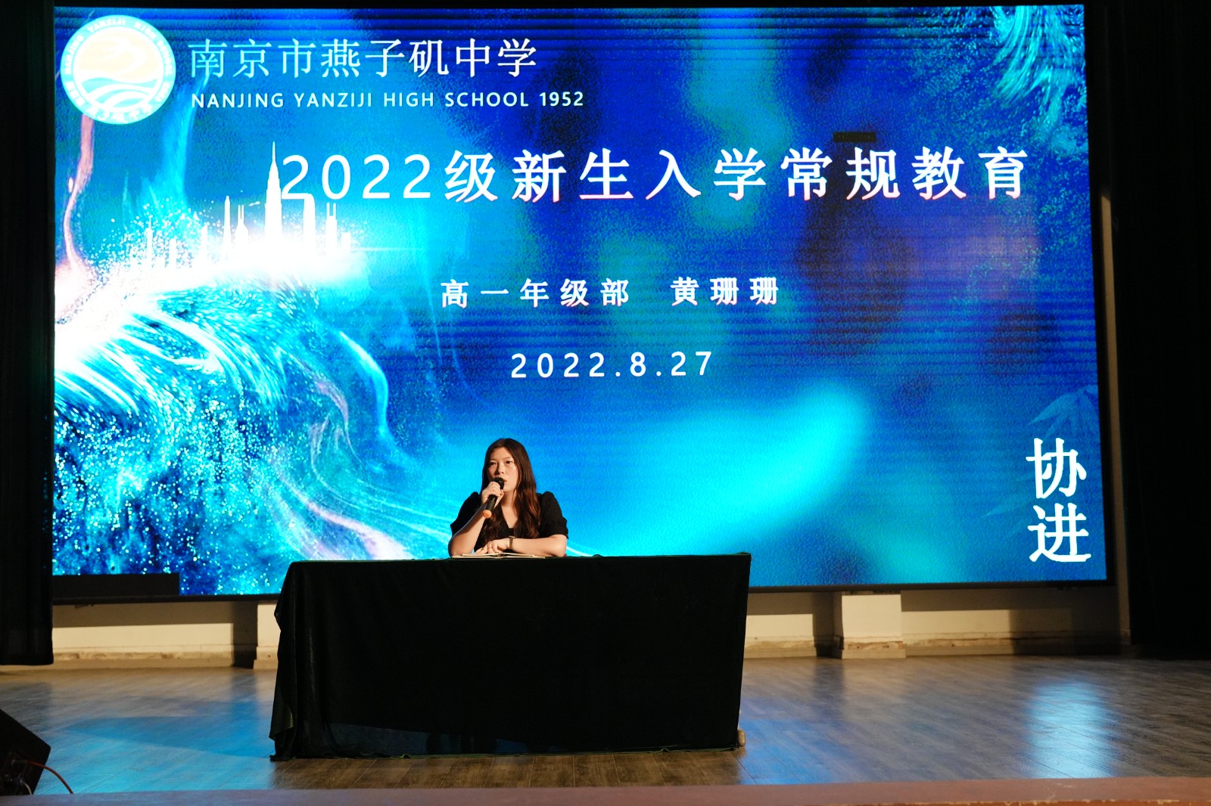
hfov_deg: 39.6
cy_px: 403
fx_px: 1681
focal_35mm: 50
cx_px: 606
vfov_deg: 27.0
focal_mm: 50
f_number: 2.8
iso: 3200
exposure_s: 1/160
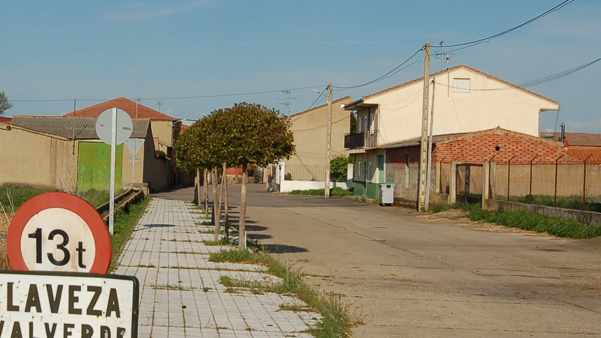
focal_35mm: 77
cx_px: 130
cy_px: 167
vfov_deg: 15.7
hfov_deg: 27.0
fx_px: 1227
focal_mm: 28
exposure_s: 1/500
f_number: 11
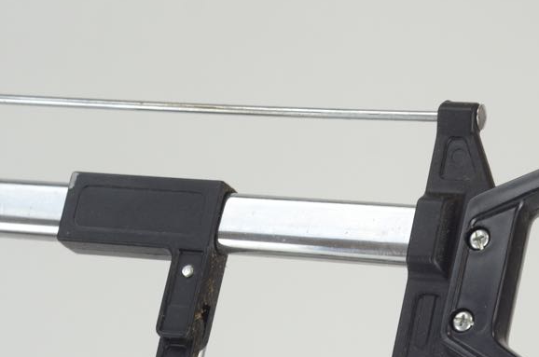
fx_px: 2481
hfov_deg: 12.3
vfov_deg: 8.2
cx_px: 433
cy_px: 360
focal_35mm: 166
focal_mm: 50
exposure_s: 1/125
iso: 640
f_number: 5.6
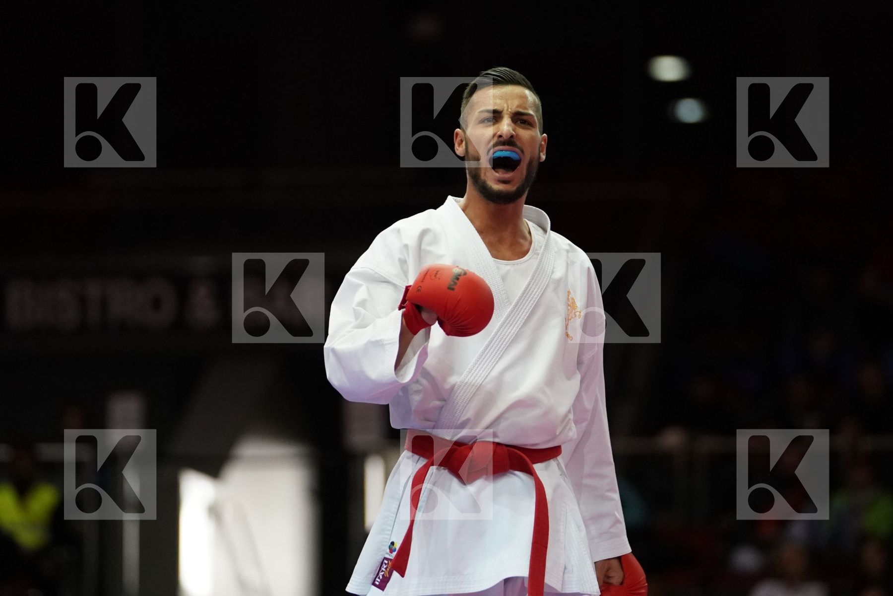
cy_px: 298
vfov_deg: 5.9
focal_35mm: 234
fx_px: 5804
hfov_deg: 8.8
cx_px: 446
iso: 4000
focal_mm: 156
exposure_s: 1/1000
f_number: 2.8
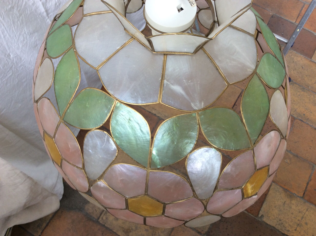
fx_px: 292
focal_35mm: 32
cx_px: 158
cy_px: 118
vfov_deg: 44.1
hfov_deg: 56.9
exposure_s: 1/33
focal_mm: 3.3
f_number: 2.4
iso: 32
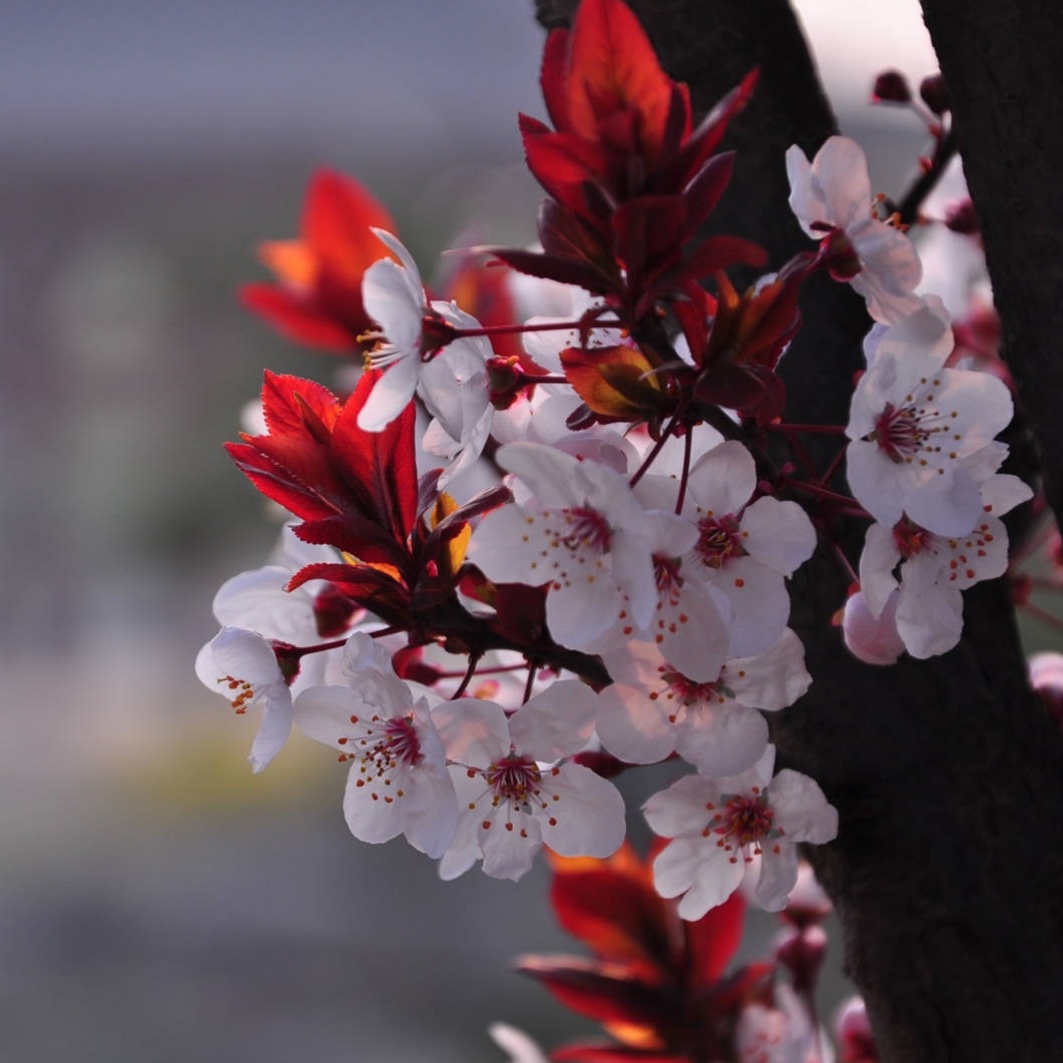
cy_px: 532
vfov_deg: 8.7
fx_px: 7005
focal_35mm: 202
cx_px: 466
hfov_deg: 8.7
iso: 200
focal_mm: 105
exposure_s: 1/250
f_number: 5.6
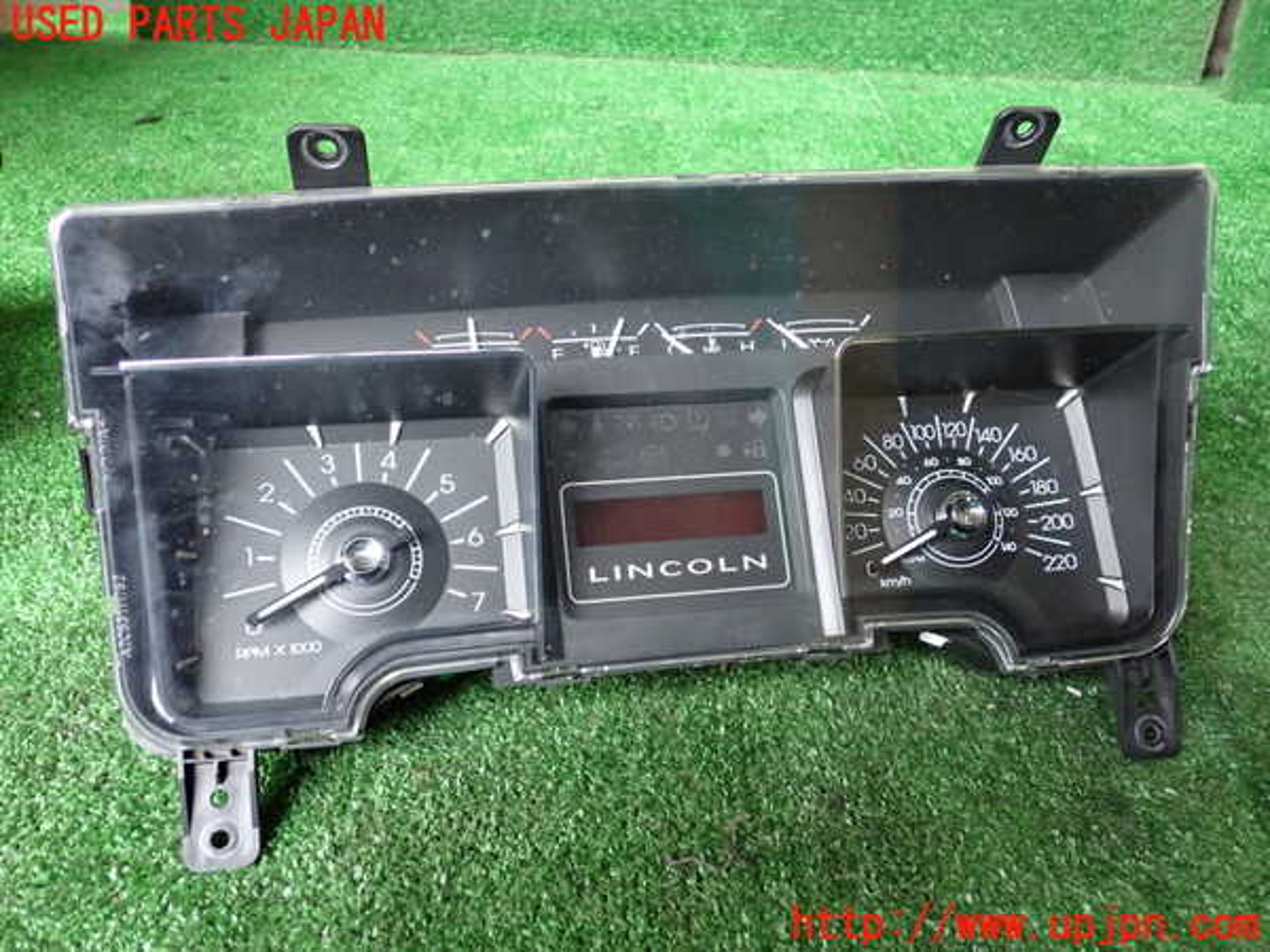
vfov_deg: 46.8
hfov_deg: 60.0
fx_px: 1101
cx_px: 635
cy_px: 476
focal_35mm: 30
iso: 800
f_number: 2.3
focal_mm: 5.4
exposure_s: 1/40
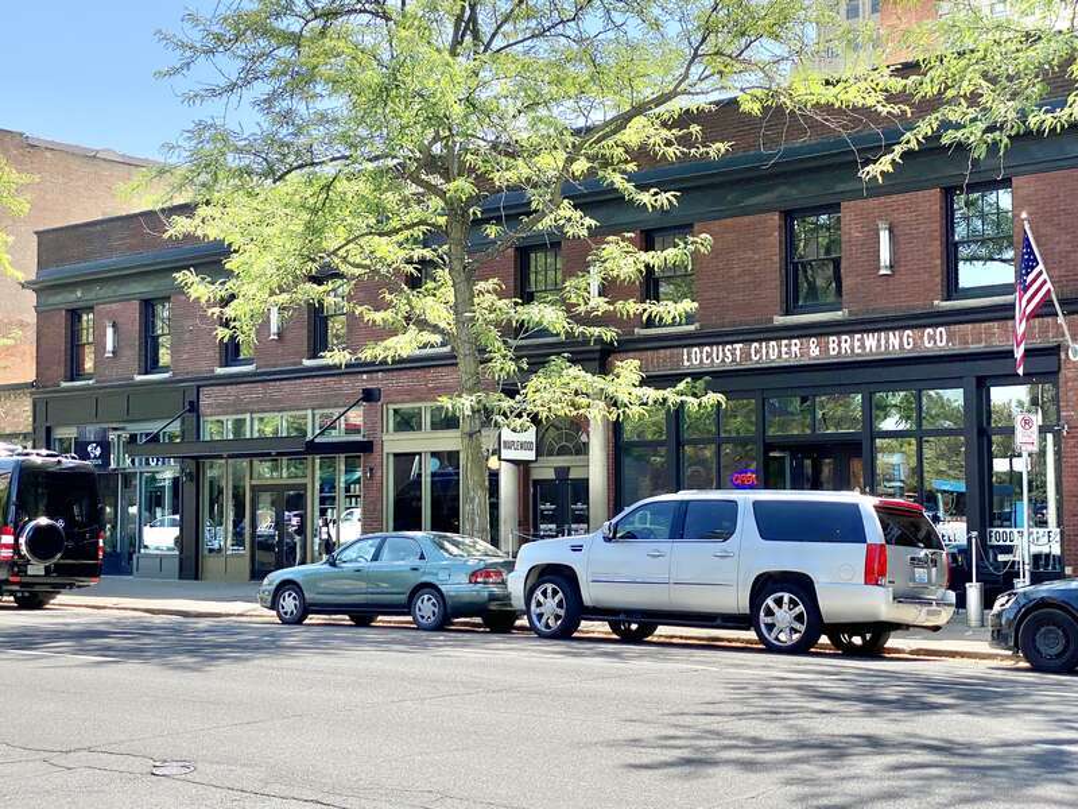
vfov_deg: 28.0
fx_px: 1619
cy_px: 404
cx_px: 539
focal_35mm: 52
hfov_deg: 36.8
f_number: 2
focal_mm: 6
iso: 20
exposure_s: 1/872
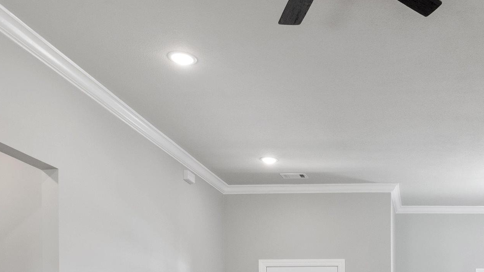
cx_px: 415
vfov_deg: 25.3
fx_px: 526
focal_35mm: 41
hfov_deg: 45.7
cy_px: 348
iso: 1000
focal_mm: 16
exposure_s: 1/8
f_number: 13
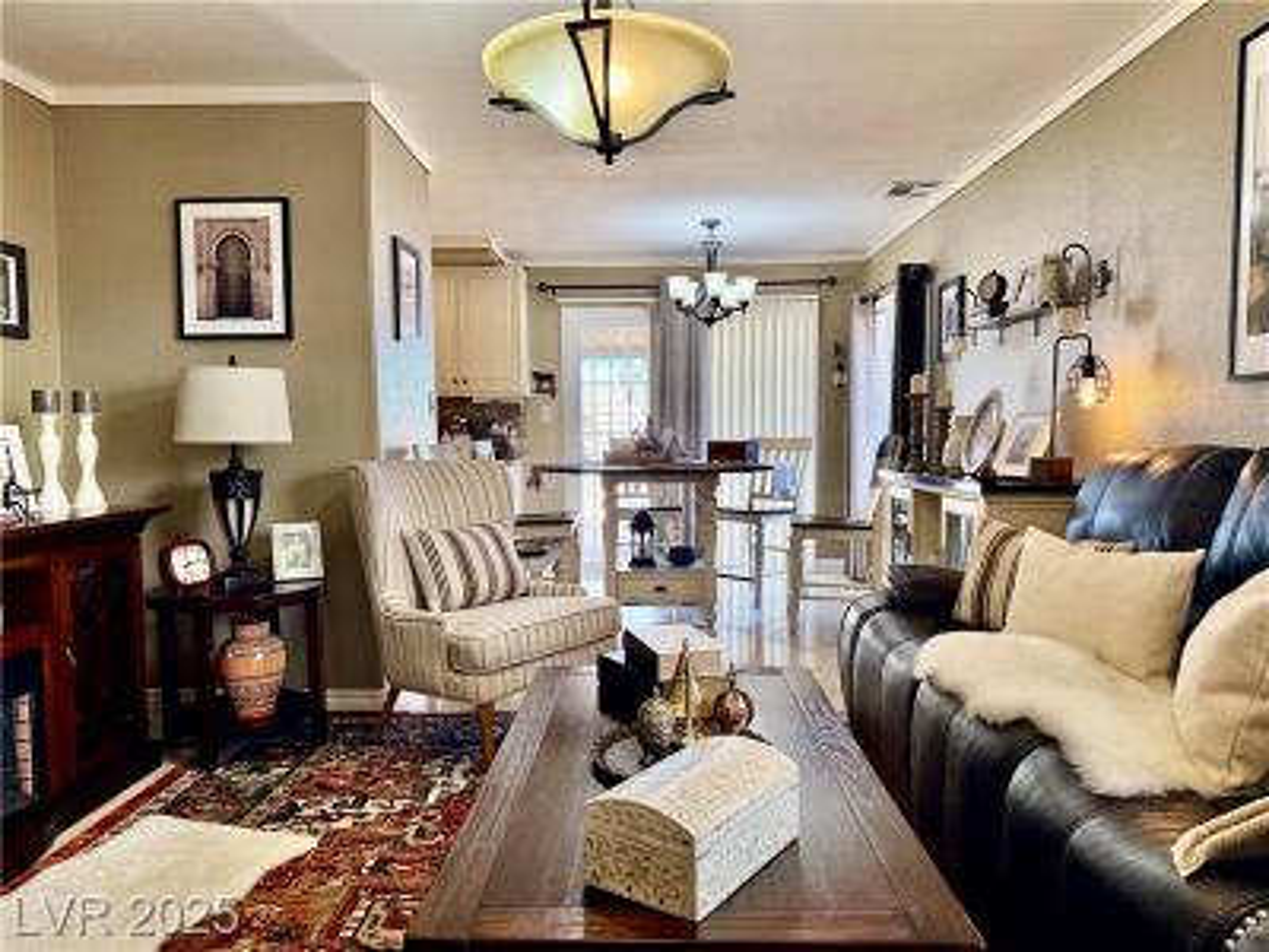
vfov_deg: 56.8
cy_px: 476
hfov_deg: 71.6
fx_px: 880
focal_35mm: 24
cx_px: 634
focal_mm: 6.76
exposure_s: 1/171
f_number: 1.78
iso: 200
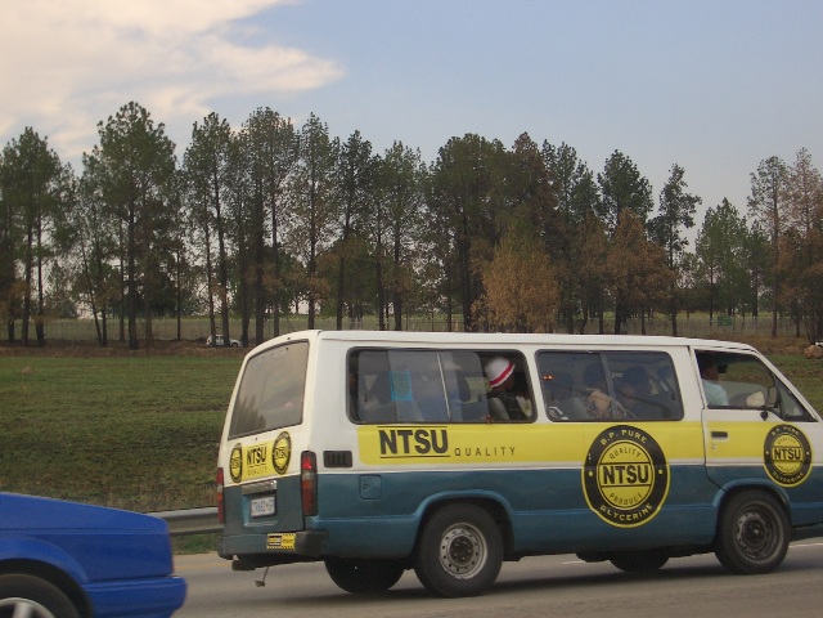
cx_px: 412
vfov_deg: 19.9
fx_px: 1759
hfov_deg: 26.3
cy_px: 309
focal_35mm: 74
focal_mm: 12.2
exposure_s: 1/200
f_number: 3.9
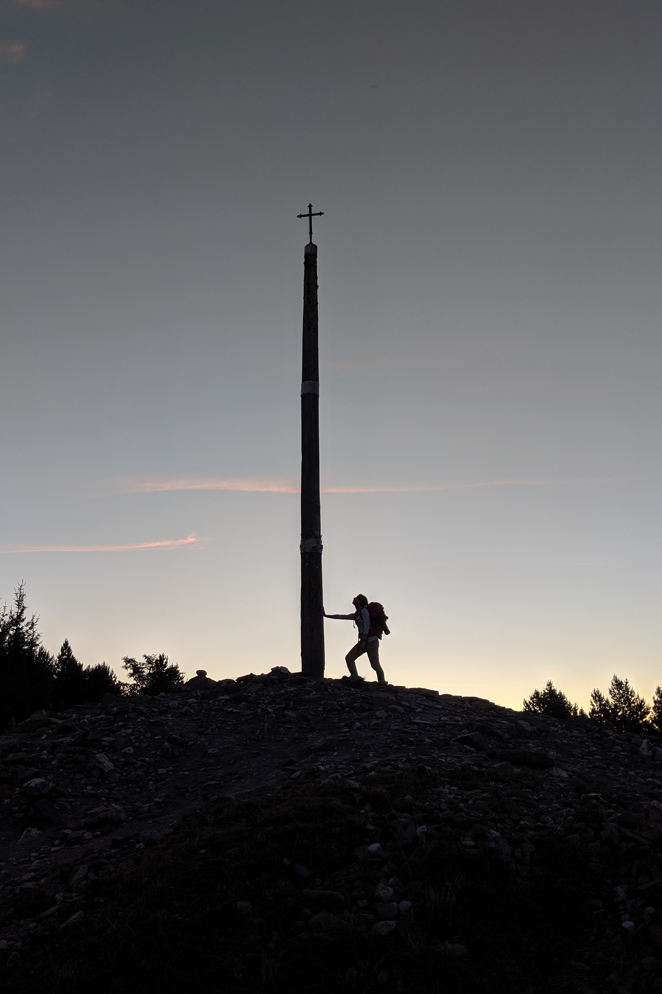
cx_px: 317
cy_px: 486
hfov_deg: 44.9
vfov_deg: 63.7
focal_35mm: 29
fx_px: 800
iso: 53
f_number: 1.8
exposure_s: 1/166
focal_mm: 4.44
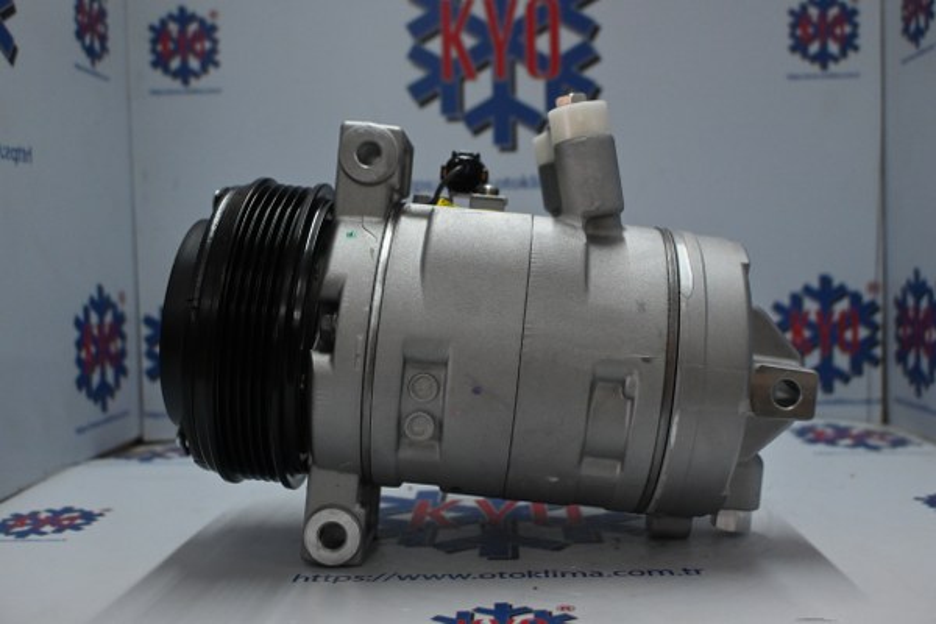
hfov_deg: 53.1
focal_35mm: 36
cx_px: 468
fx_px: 936
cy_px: 312
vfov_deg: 36.9
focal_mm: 24
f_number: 4.2
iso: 2000
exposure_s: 1/125
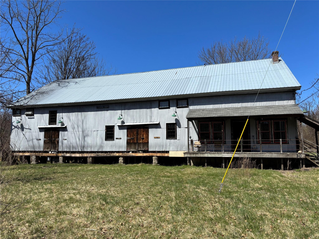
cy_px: 120
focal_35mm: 26
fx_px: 240
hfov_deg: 67.3
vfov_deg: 53.1
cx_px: 160
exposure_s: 1/3937
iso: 50
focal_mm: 5.96
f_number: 1.6
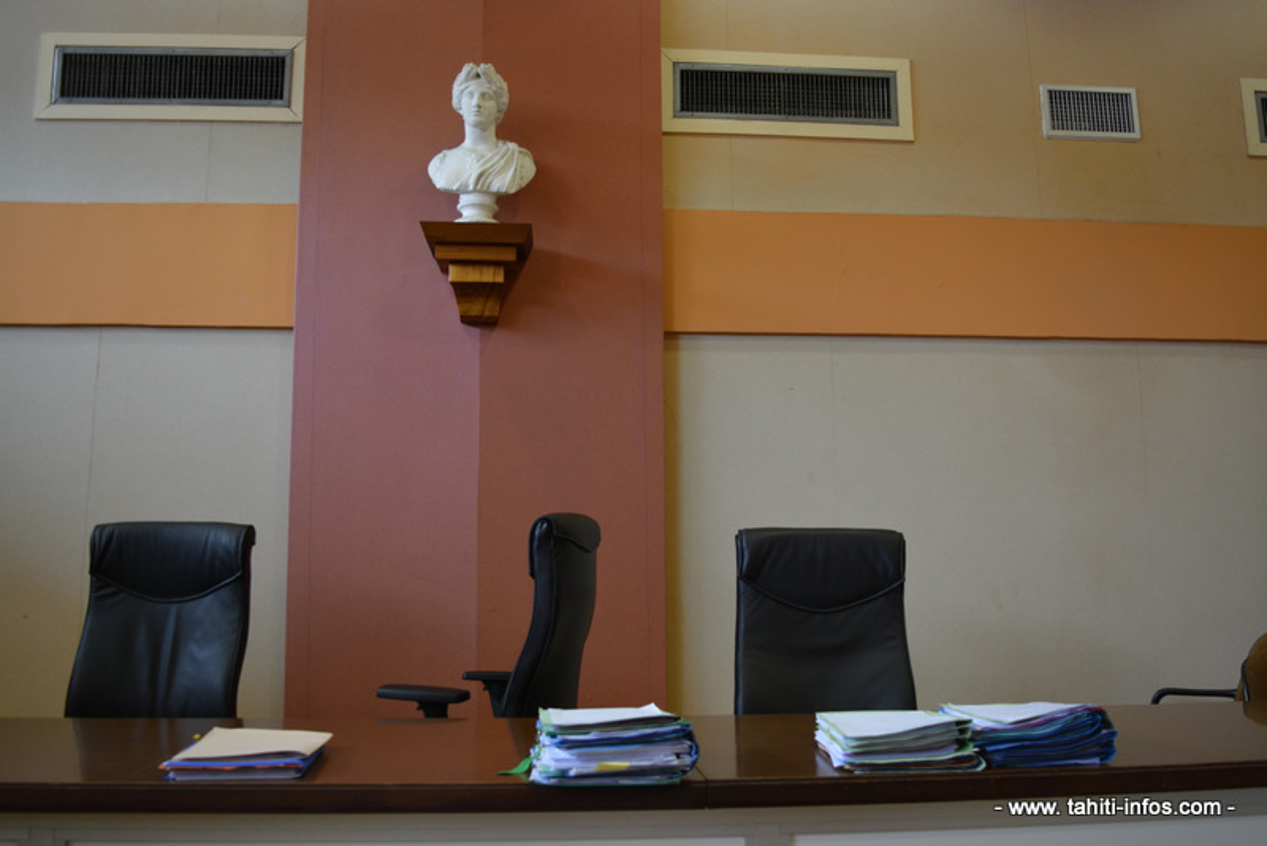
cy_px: 423
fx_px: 1162
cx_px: 634
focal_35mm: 33
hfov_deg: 57.2
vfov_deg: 40.0
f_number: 4
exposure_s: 1/60
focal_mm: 22
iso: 450
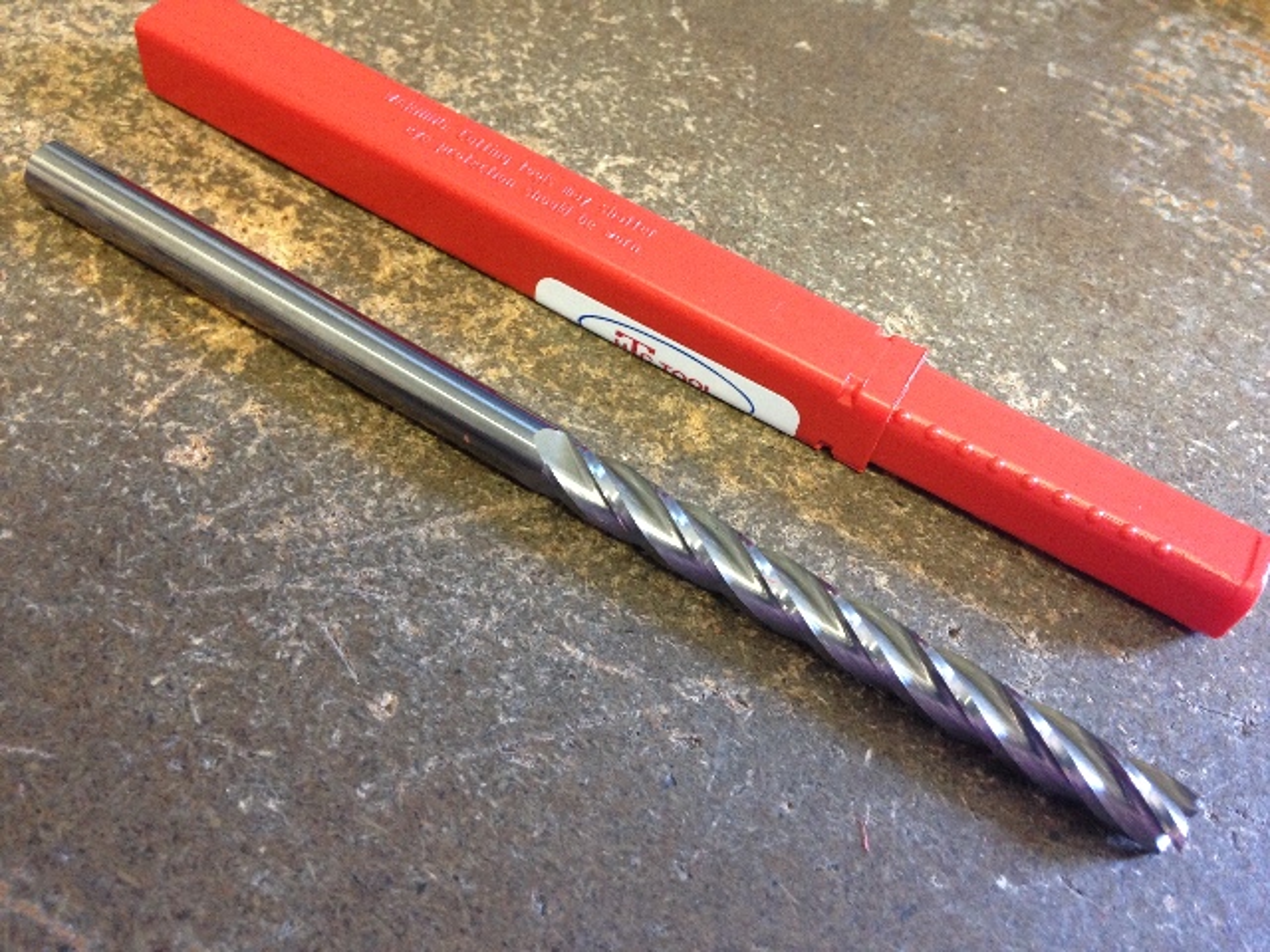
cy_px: 476
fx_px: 1211
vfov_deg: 42.9
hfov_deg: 55.4
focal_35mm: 33
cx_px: 635
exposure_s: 1/20
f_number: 2.4
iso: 200
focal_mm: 4.12
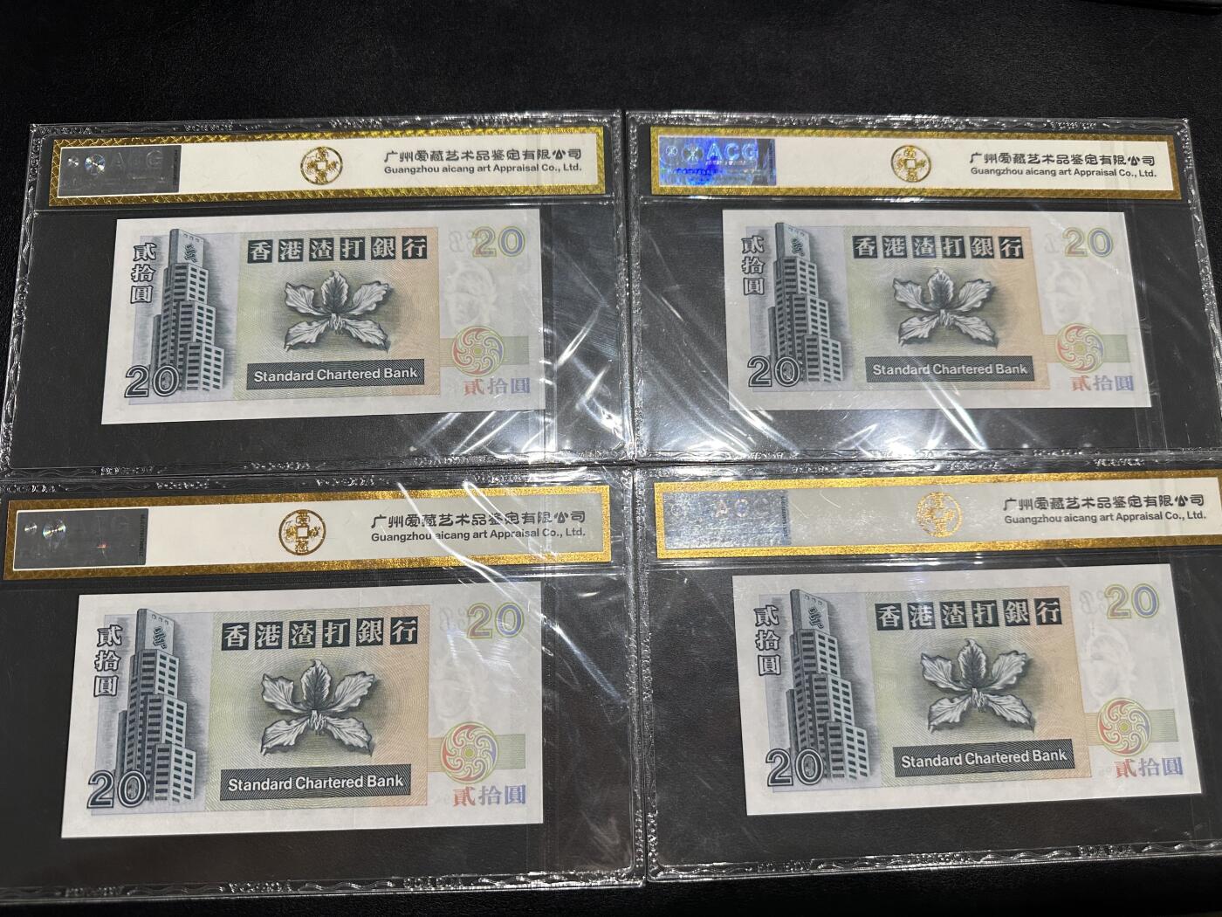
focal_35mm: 24
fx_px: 847
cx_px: 611
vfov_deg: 56.8
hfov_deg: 71.6
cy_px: 458
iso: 160
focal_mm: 6.86
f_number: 1.78
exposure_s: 1/100
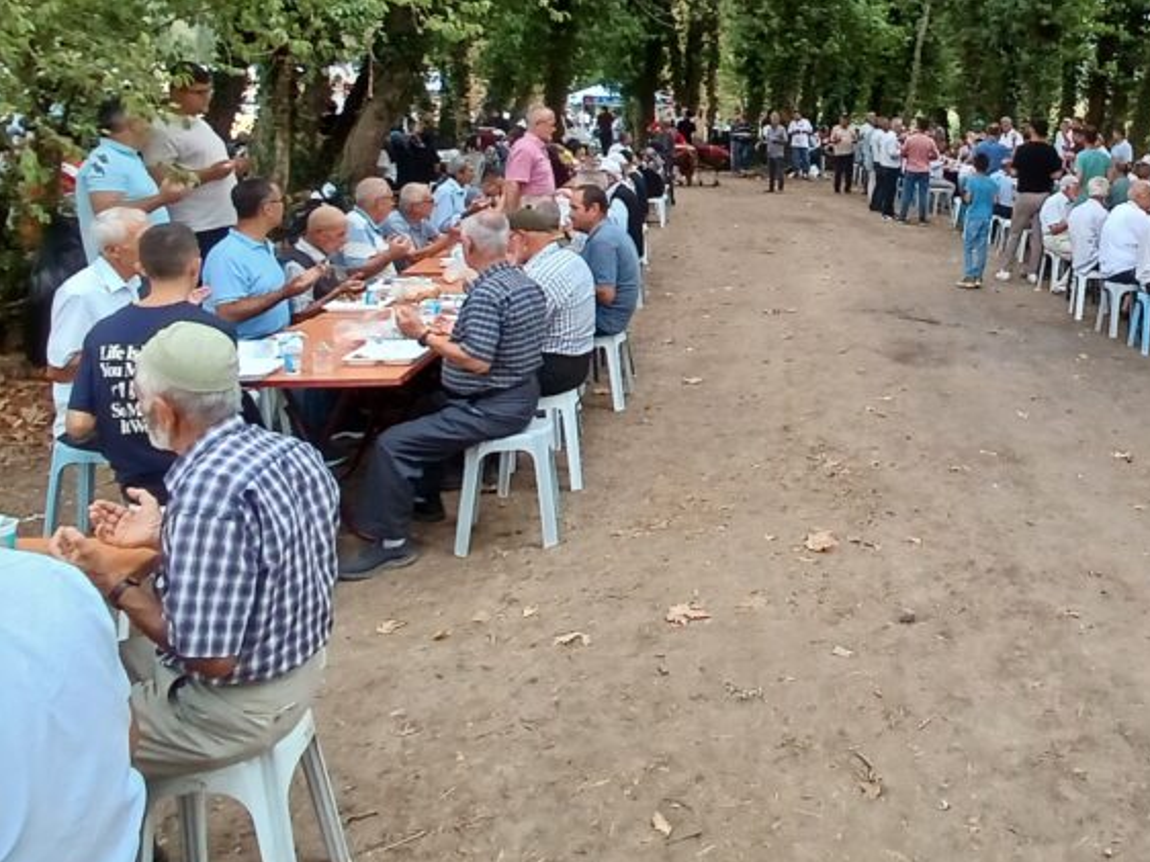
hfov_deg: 54.5
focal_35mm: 31
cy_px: 227
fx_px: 1029
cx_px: 915
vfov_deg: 44.1
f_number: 2.2
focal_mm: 1.4
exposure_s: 1/100
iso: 64
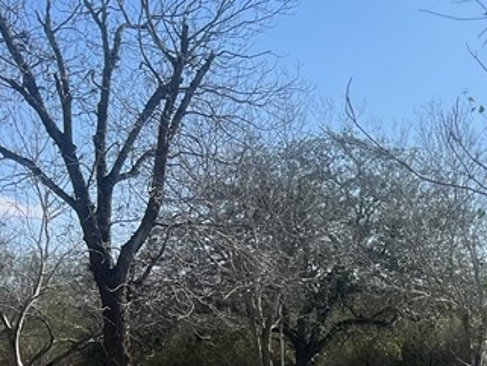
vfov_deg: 16.5
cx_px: 687
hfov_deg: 20.7
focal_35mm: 83
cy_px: 510
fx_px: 1168
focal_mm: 5.7
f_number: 1.5
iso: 50
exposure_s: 1/3356
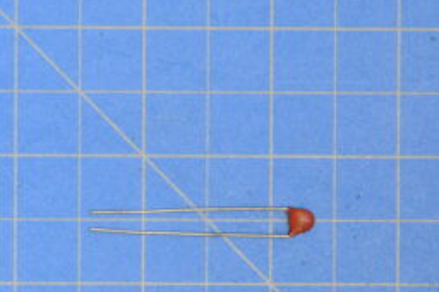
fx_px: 6430
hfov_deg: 3.9
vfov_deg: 2.6
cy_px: 222
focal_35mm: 528
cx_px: 209
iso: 6400
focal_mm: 200
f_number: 8
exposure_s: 1/8
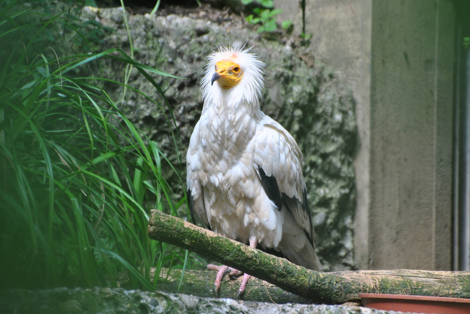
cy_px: 157
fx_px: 5882
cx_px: 235
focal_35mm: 450
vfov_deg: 3.1
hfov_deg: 4.6
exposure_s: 1/125
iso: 320
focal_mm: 300
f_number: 5.6
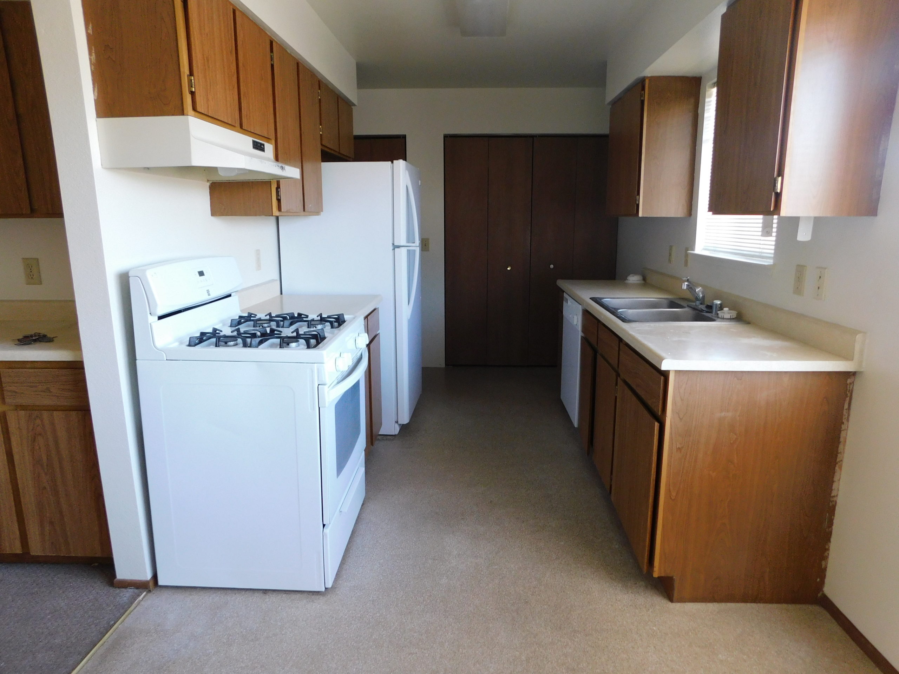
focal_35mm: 23
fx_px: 597
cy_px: 337
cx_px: 450
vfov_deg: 58.9
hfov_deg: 73.9
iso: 220
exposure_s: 1/30
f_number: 3
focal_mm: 4
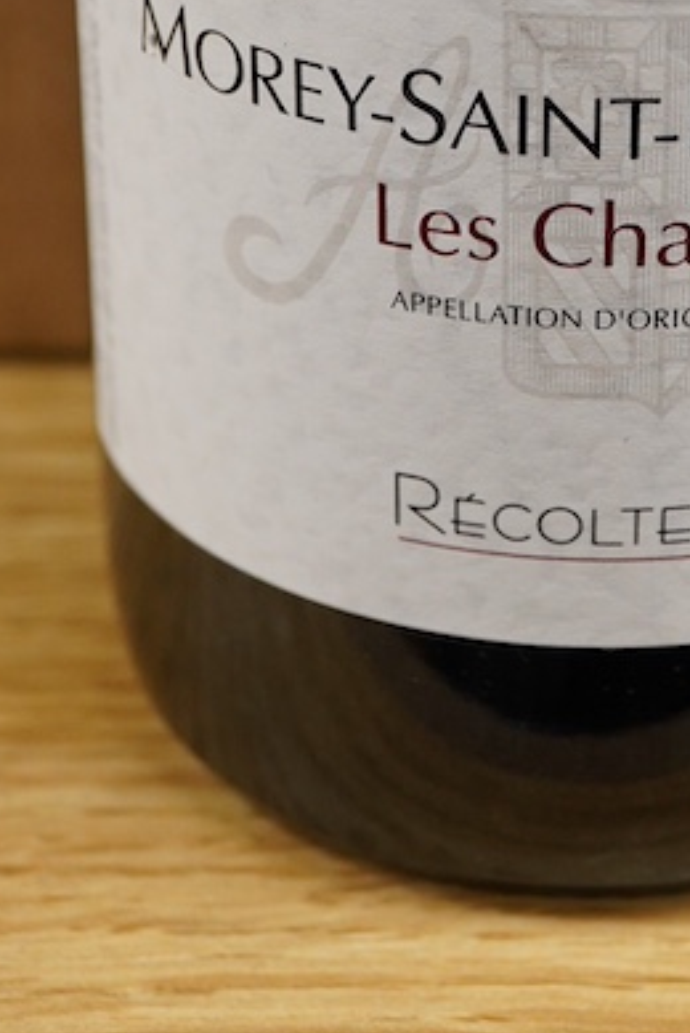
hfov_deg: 13.1
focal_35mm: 104
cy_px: -5
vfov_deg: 19.1
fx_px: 2984
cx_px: 626
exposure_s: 1/125
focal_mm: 30
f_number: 7.1
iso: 1250
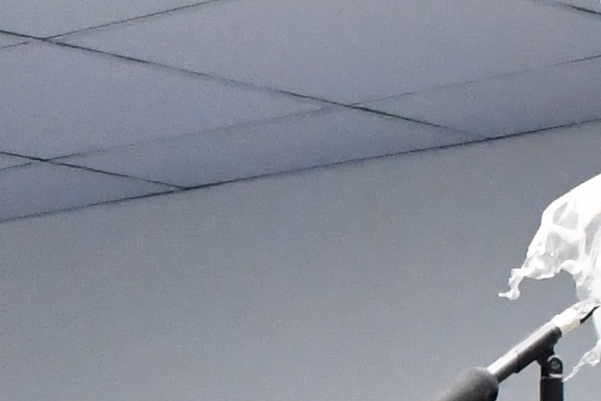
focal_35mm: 262
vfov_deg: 4.9
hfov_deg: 7.6
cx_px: -546
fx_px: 4374
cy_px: 1293
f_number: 7.1
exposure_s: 1/200
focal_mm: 24
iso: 5000
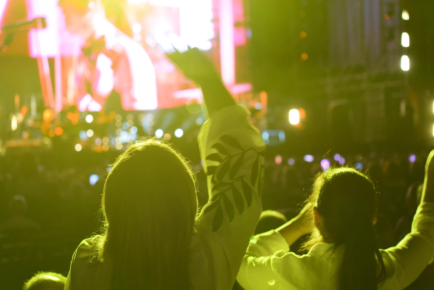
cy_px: 145
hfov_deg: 28.8
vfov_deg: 19.5
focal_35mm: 70
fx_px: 844
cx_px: 217
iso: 3200
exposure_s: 1/125
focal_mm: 70
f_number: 4
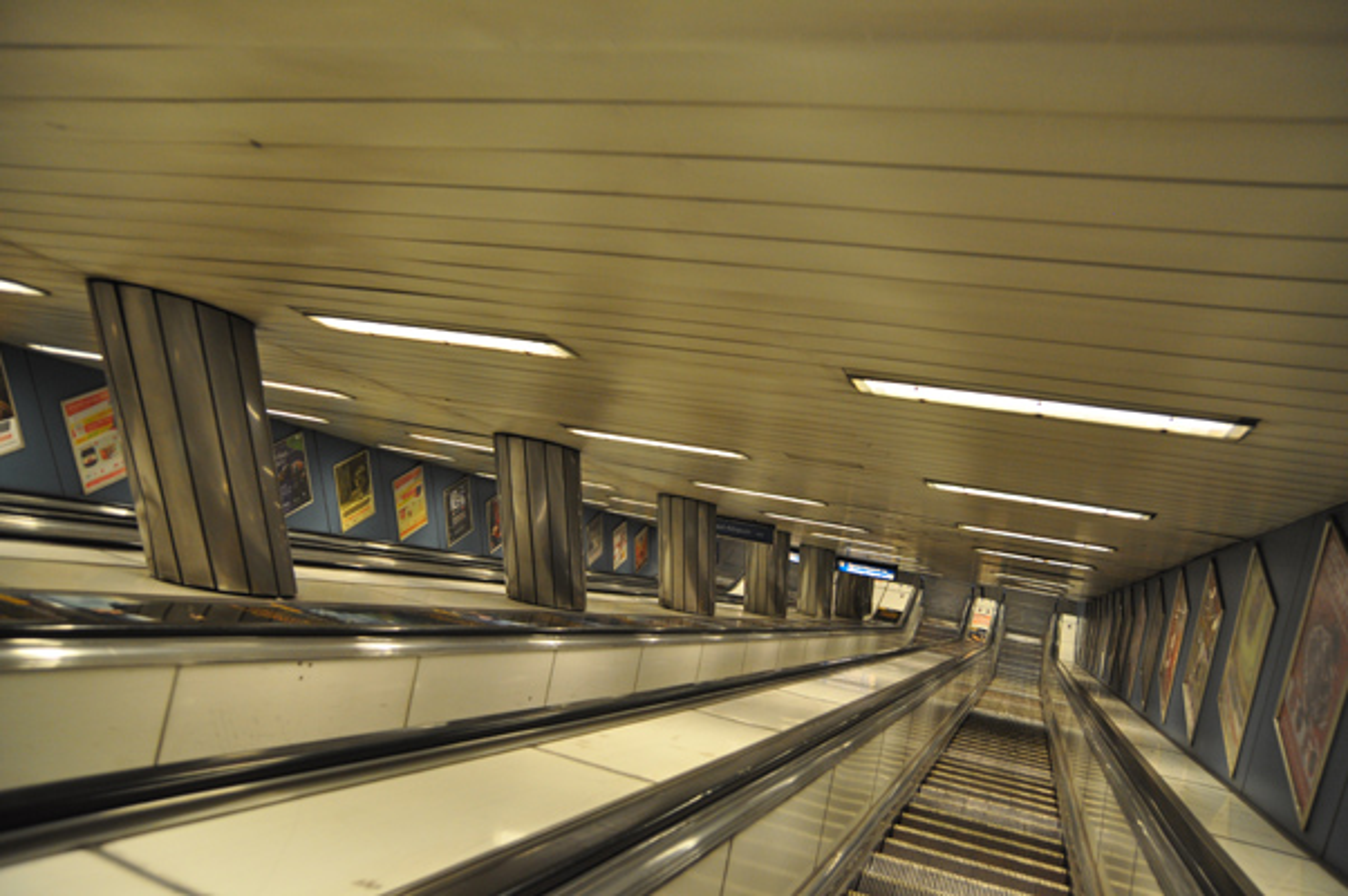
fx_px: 954
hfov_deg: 70.5
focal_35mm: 26
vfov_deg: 50.3
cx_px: 674
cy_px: 448
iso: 800
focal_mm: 17
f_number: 3.5
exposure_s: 1/50
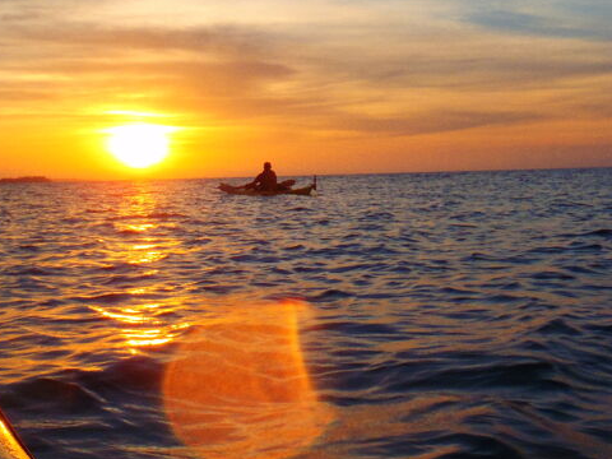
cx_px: 287
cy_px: 143
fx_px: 1061
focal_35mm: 60
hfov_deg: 32.2
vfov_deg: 24.3
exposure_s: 1/80
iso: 160
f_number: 13
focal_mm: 6.45
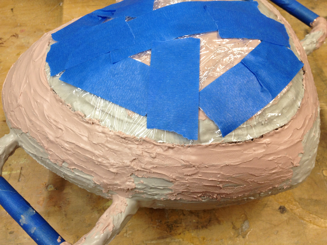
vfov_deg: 40.7
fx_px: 331
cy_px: 122
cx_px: 164
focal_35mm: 35
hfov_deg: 52.6
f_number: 2.4
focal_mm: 4.28
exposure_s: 1/20
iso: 50
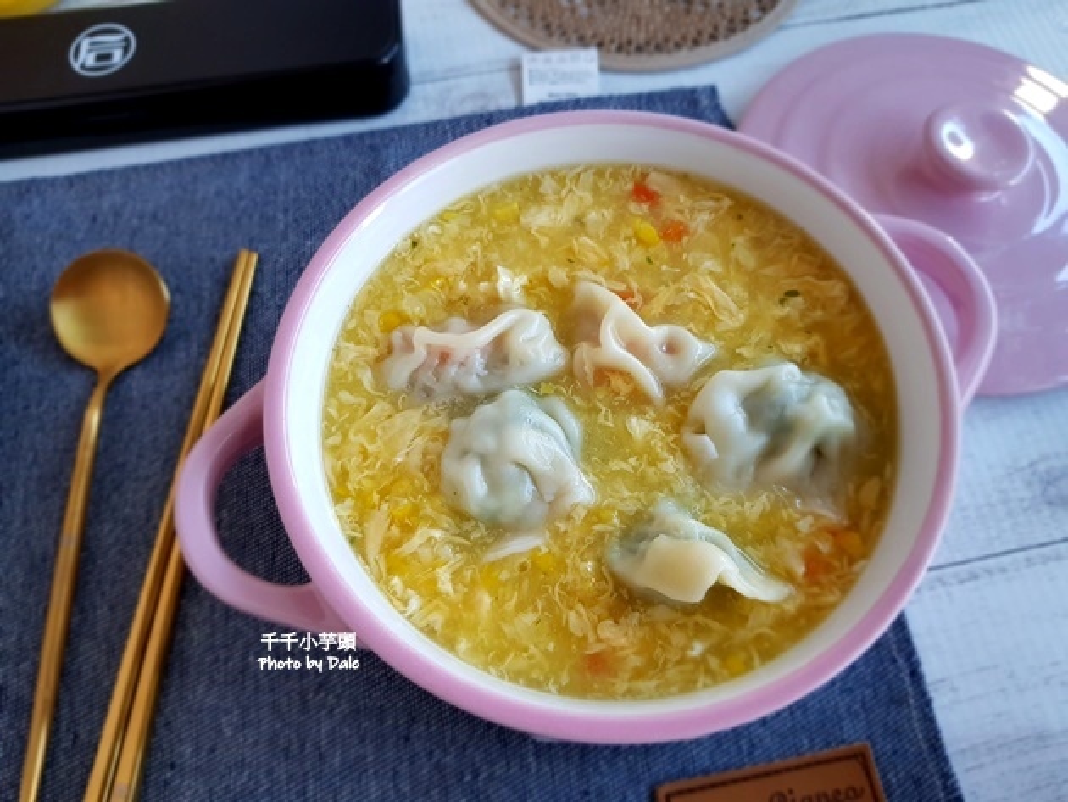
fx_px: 802
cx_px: 534
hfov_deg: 67.3
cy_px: 401
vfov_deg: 53.1
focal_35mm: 26
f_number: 1.7
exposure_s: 1/60
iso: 80
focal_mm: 4.3
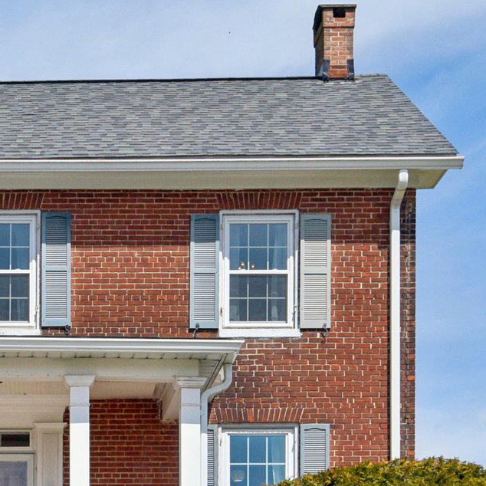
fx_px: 1525
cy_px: 428
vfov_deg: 17.9
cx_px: 5
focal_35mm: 96
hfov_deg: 17.7
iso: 400
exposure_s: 1/4000
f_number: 9
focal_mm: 35
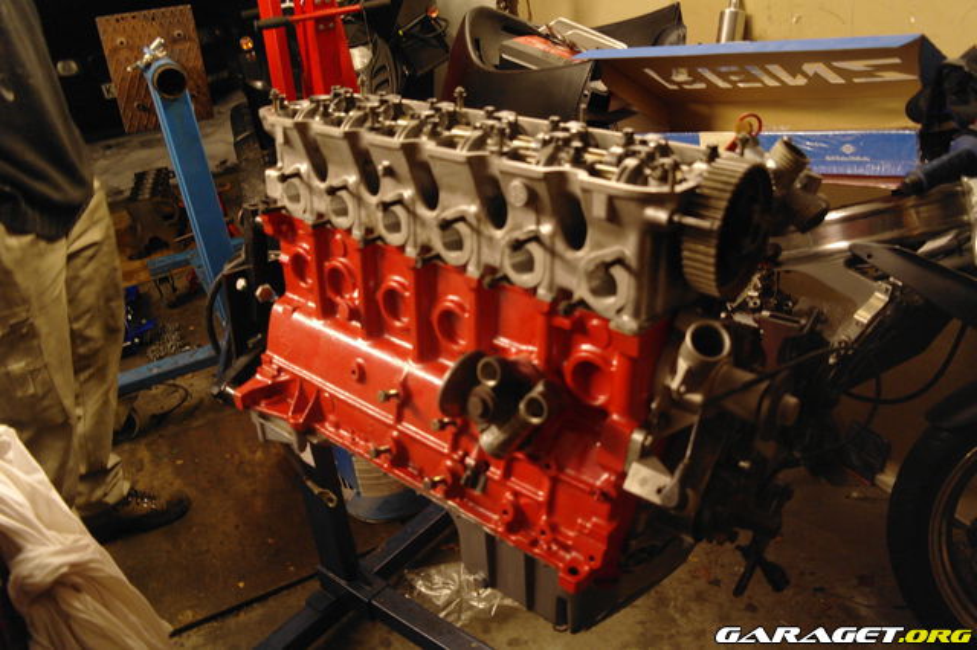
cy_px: 325
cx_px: 488
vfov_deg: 47.9
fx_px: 732
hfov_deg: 67.4
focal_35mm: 27
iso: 800
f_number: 3.5
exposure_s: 1/15
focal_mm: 18
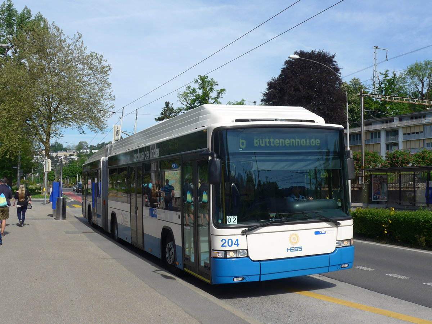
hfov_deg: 45.8
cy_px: 162
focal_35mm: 41
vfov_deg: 35.1
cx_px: 216
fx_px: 512
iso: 80
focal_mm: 8.4
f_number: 2.8
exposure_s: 1/1600
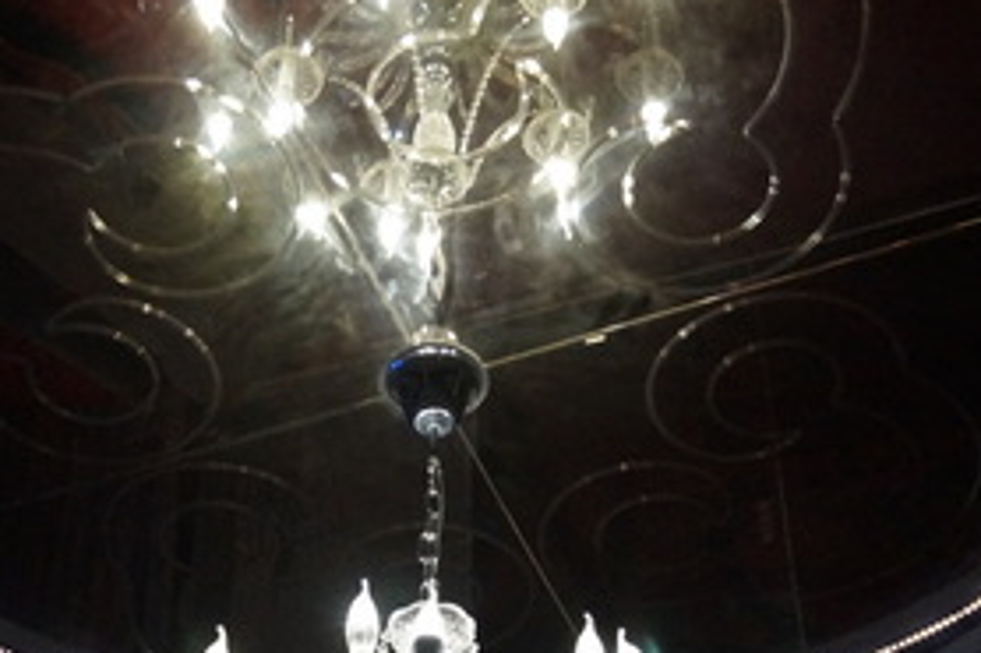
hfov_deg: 29.2
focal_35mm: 69
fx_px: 1879
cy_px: 717
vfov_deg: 18.9
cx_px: 388
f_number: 4
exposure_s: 1/160
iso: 3200
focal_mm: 20
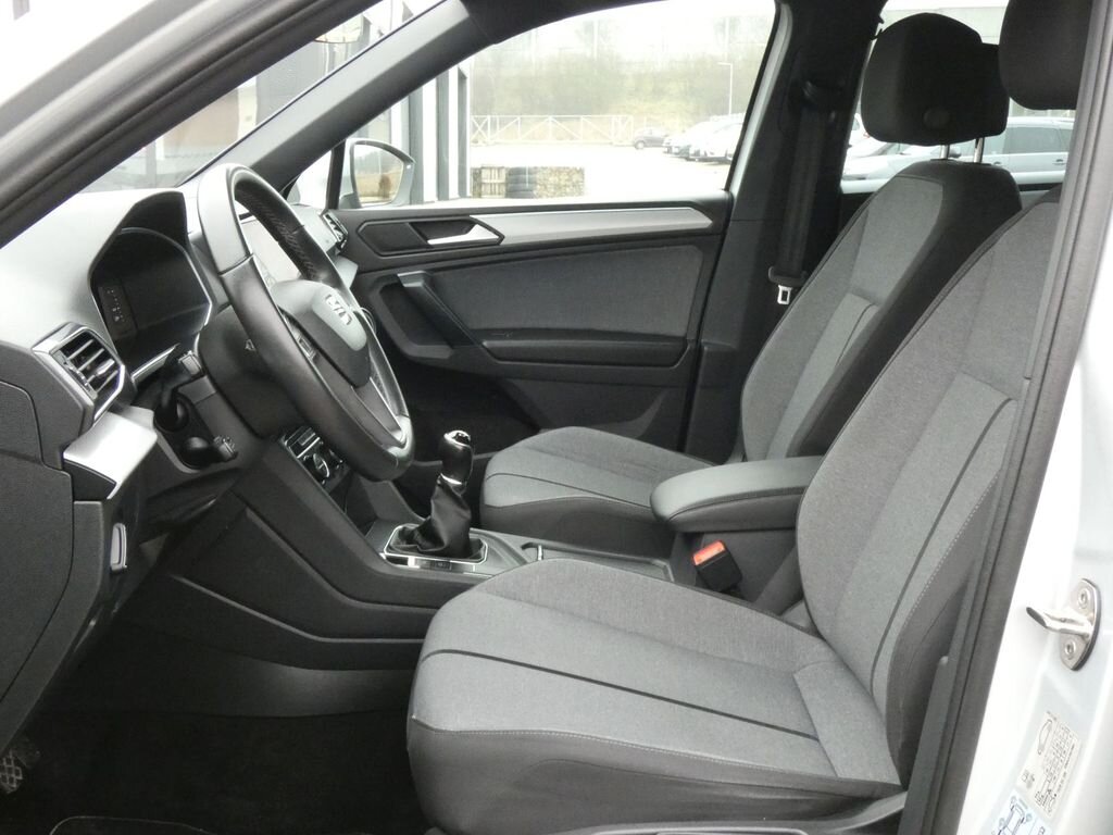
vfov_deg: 37.7
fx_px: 1222
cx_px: 556
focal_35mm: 38
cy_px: 418
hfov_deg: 49.0
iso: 1000
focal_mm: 6.8
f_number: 5.6
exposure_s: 1/80
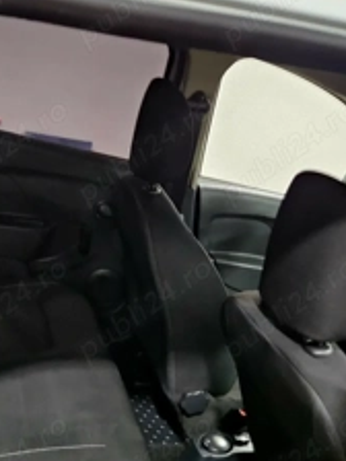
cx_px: 72
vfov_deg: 44.3
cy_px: 344
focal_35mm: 41
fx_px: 546
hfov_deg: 34.1
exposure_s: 1/16.7
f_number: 1.8
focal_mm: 5.4
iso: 2500
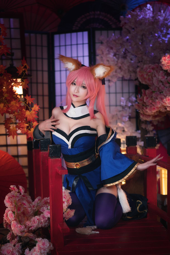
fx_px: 602
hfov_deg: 16.1
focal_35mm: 85
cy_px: 128
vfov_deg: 23.9
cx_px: 85
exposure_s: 1/160
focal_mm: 85
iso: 1250
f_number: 2.5
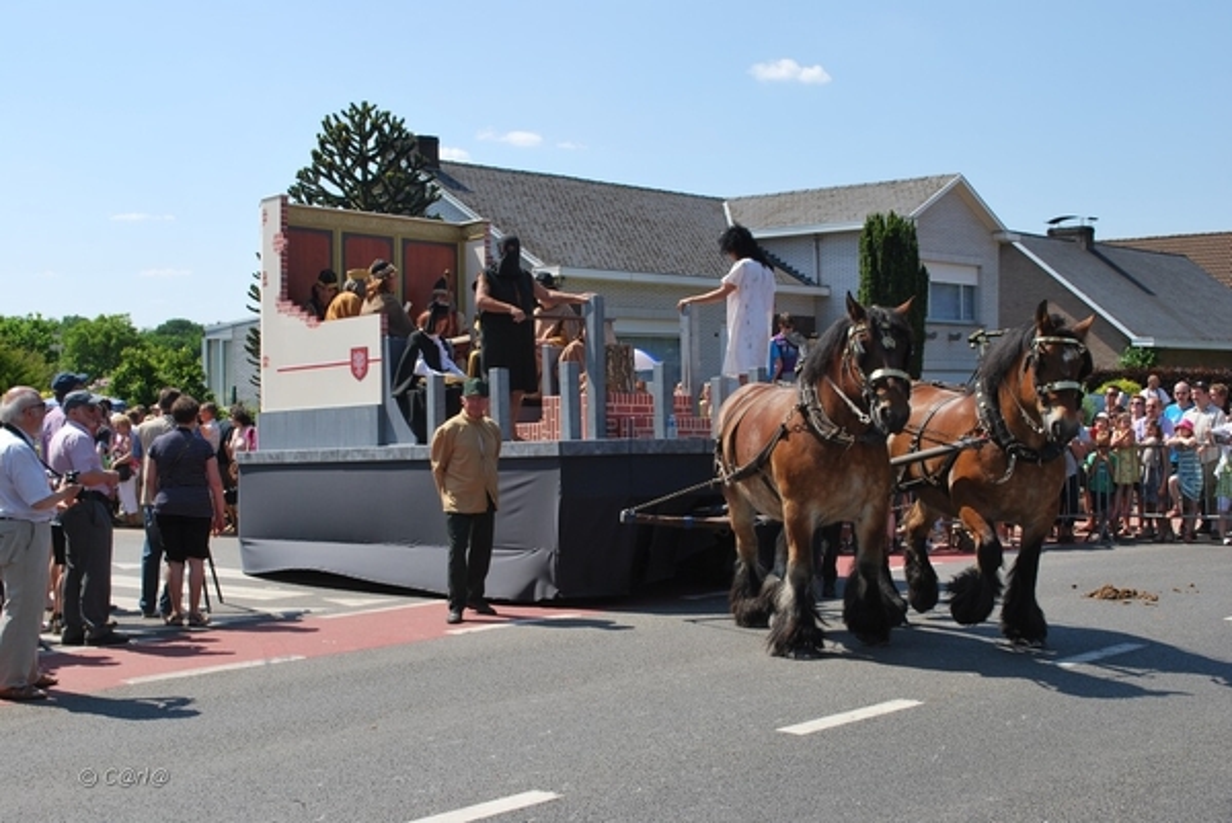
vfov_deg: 28.1
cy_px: 412
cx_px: 616
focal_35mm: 48
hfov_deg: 41.1
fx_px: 1644
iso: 100
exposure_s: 1/200
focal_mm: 32
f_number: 7.1
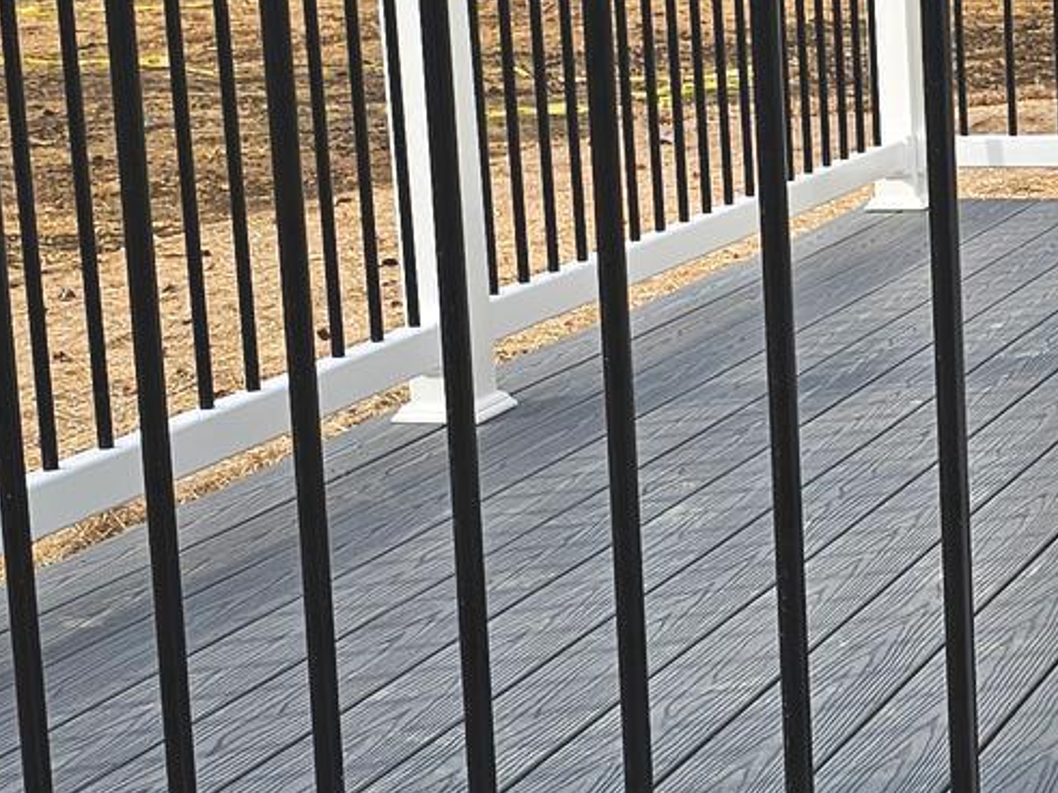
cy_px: 218
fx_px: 2933
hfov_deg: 20.0
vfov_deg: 15.3
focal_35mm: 96
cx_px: 972
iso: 10
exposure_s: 1/707
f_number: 1.7
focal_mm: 6.3
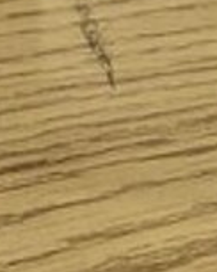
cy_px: -385
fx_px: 1086
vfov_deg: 11.7
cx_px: -302
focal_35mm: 135
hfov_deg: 10.0
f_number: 1.8
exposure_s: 1/60
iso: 320
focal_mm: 4.25
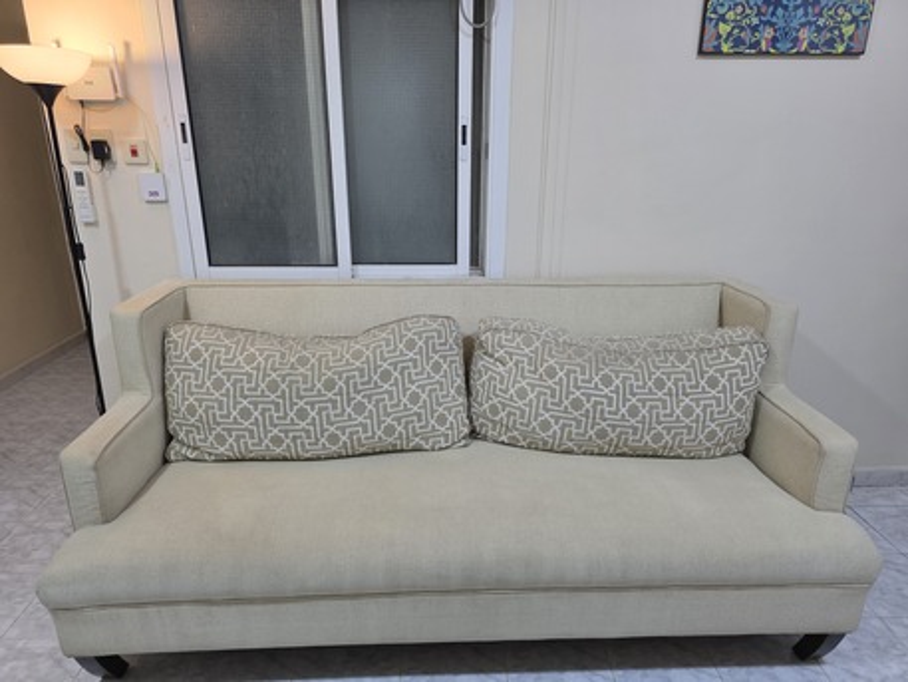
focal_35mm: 23
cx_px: 454
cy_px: 341
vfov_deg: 58.9
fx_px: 603
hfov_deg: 73.9
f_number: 1.7
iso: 250
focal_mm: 6.3
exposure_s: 1/120
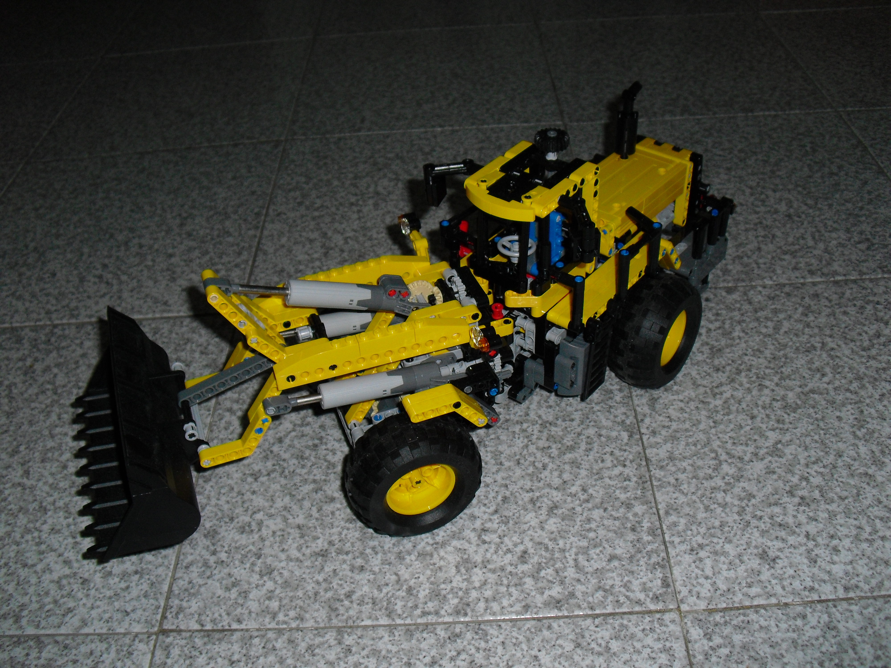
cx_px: 446
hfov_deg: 51.4
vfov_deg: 39.7
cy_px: 334
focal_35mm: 36
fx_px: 927
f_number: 3.1
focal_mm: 6.3
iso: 200
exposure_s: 1/60
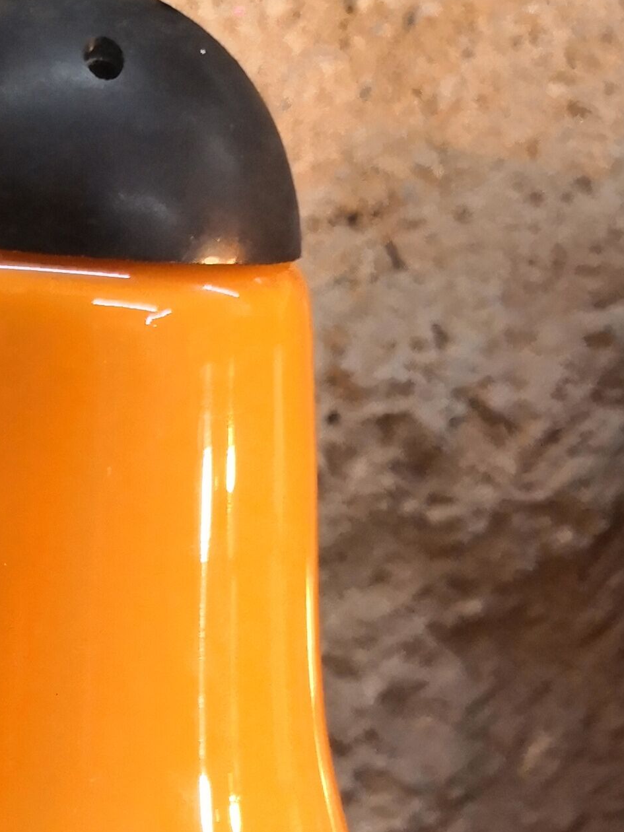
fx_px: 2043
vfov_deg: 21.1
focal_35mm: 85
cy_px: 1052
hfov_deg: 16.6
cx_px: -120
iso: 250
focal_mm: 3.95
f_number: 1.6
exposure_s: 1/100
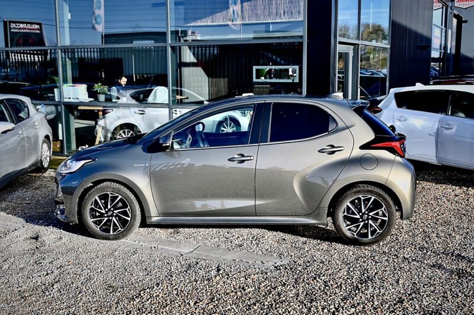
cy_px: 158
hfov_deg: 48.5
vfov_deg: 33.3
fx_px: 526
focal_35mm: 40
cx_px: 237
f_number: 5.6
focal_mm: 40
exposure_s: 1/250
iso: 125
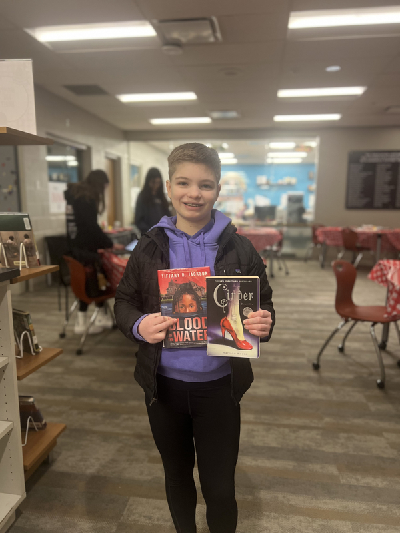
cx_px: 200
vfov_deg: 67.3
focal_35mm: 26
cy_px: 266
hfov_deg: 53.1
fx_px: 401
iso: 200
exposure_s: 1/60
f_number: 1.5
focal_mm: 5.7
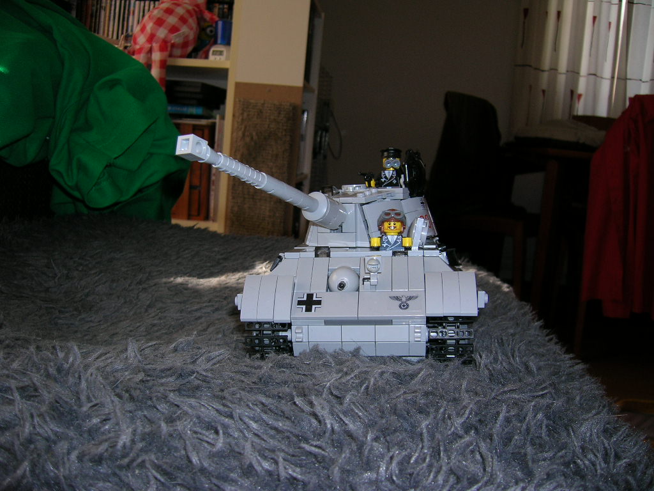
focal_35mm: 34
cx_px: 327
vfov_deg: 41.8
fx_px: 642
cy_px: 246
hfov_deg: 54.0
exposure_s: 1/60.1
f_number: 2.9
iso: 50
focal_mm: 5.7
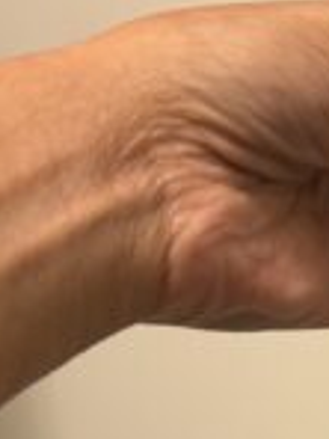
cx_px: 499
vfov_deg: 22.5
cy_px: 501
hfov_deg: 16.5
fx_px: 1026
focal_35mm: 81
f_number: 1.78
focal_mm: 6.76
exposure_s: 1/60
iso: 250
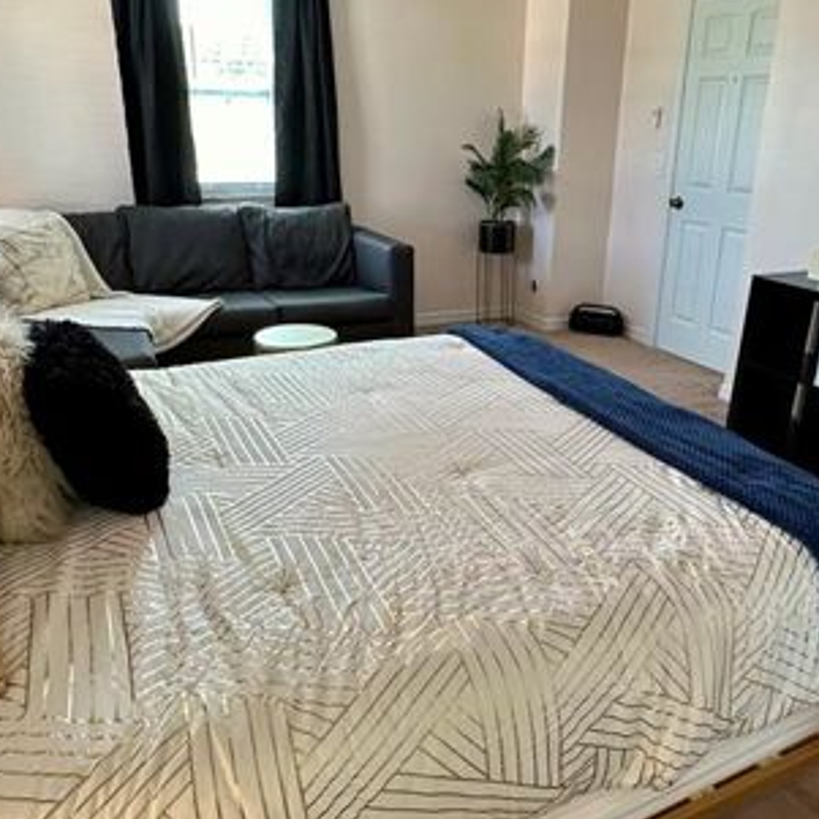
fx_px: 776
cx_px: 483
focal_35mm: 29
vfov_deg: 55.6
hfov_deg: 55.3
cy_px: 389
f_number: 2.2
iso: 250
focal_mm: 2.22
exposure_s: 1/120
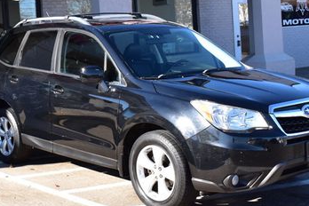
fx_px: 592
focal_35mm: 69
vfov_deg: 19.6
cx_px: 53
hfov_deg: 28.5
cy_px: 56
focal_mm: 25
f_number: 10
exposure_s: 1/200
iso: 400
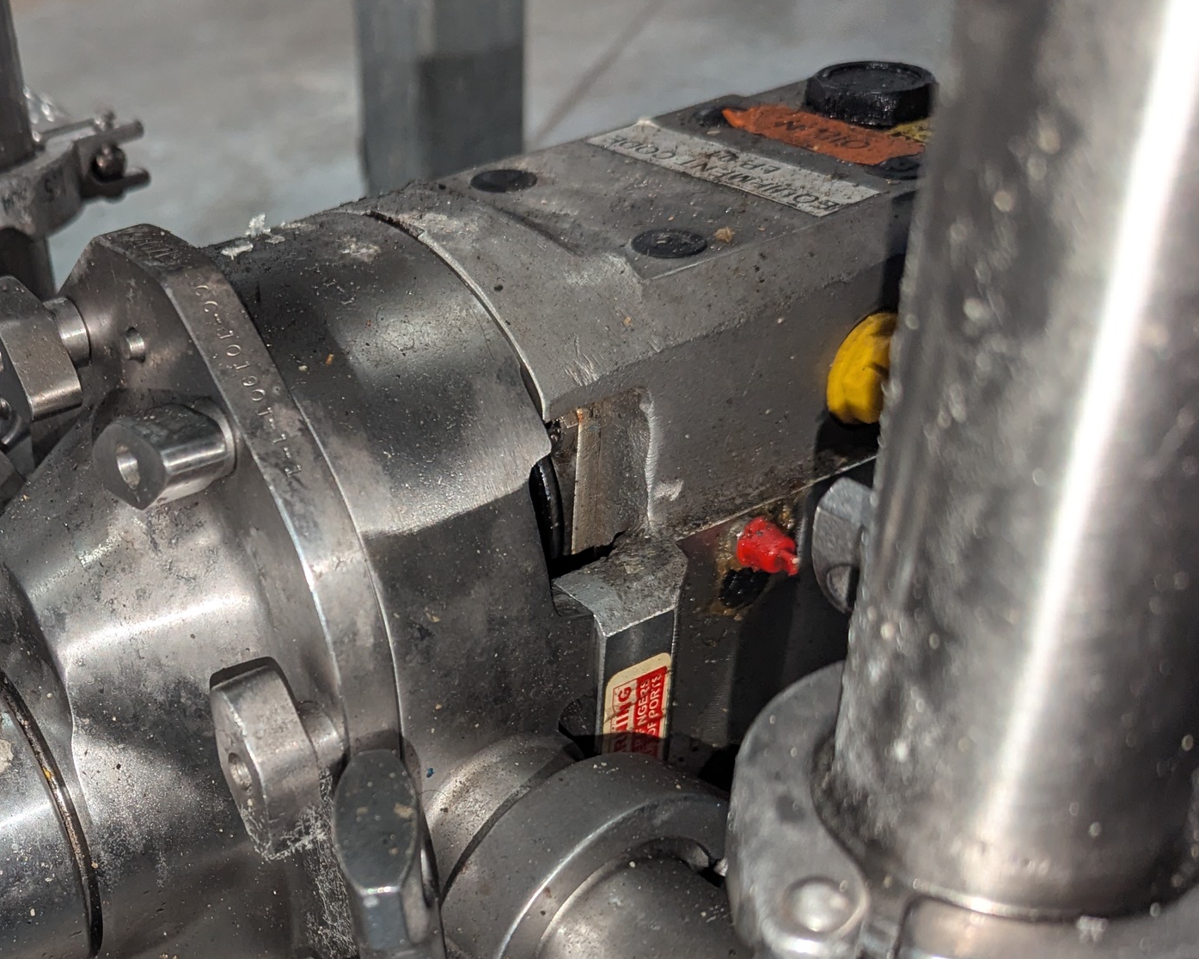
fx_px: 1526
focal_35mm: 43
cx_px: 291
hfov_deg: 41.6
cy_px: 719
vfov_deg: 34.2
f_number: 1.85
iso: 263
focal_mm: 6.81
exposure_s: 1/151
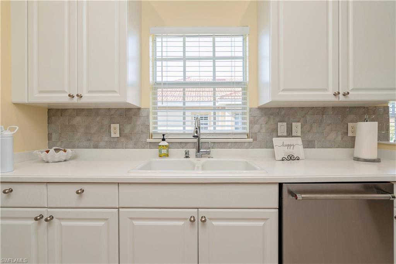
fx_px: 176
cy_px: 132
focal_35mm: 16
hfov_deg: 96.8
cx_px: 198
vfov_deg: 73.7
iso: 200
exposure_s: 1/25
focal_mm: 16
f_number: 8
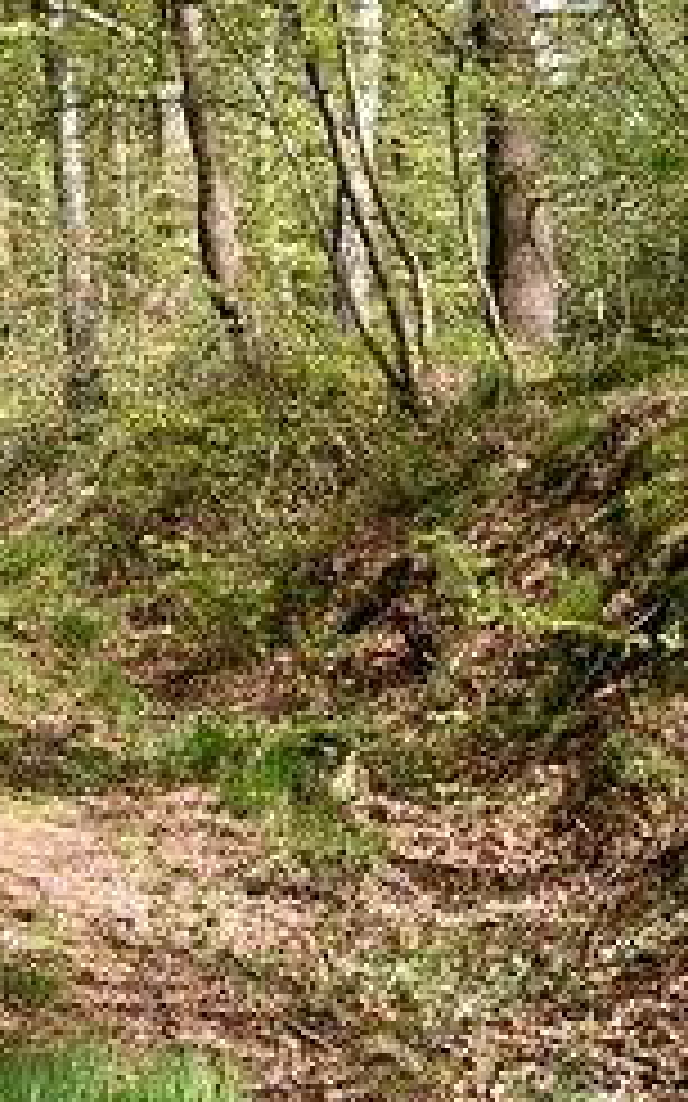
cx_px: 688
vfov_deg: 19.5
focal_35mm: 105
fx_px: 3152
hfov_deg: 12.3
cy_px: 128
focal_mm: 24
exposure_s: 1/200
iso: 250
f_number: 7.1
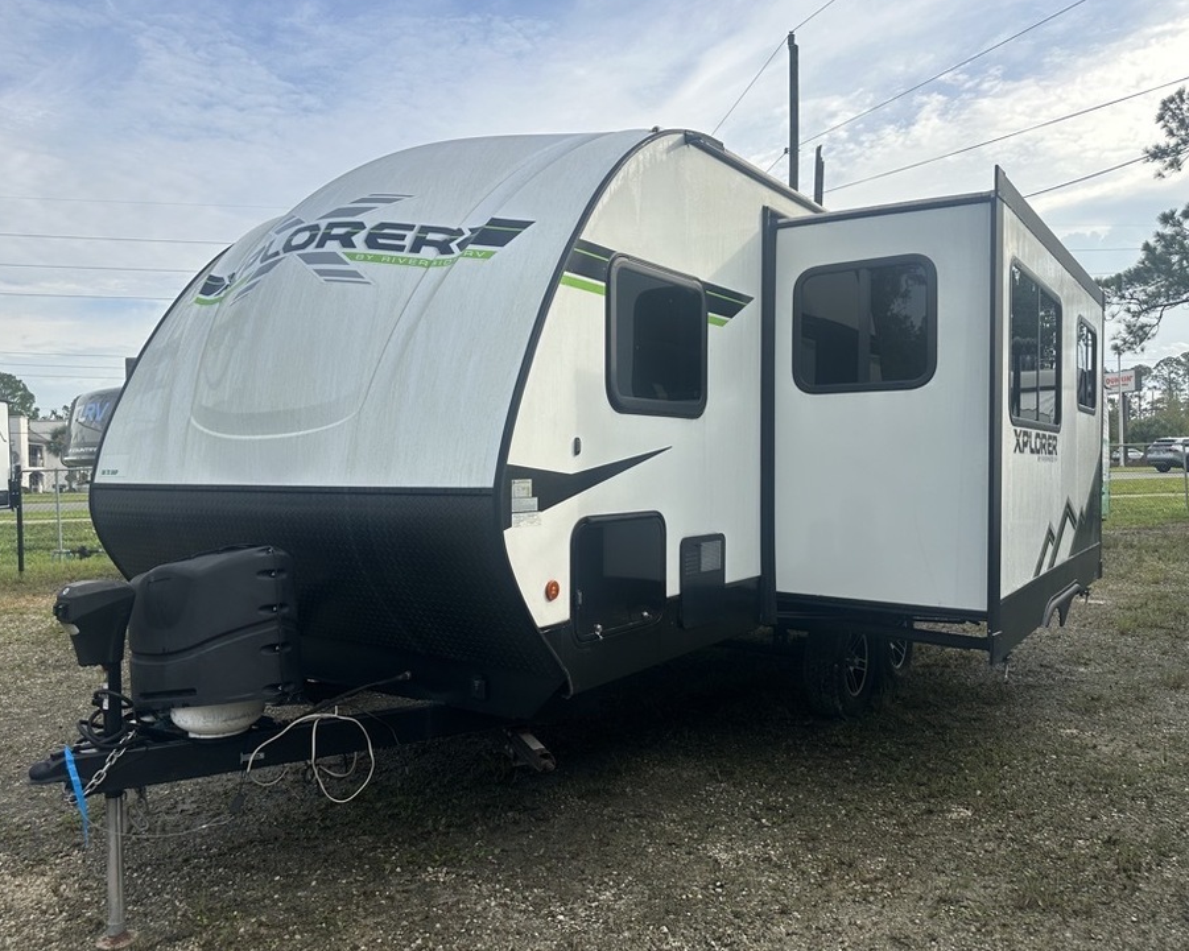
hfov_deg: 66.0
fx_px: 915
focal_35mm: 26
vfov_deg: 54.9
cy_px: 475
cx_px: 562
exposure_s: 1/2882
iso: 80
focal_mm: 6.86
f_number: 1.78
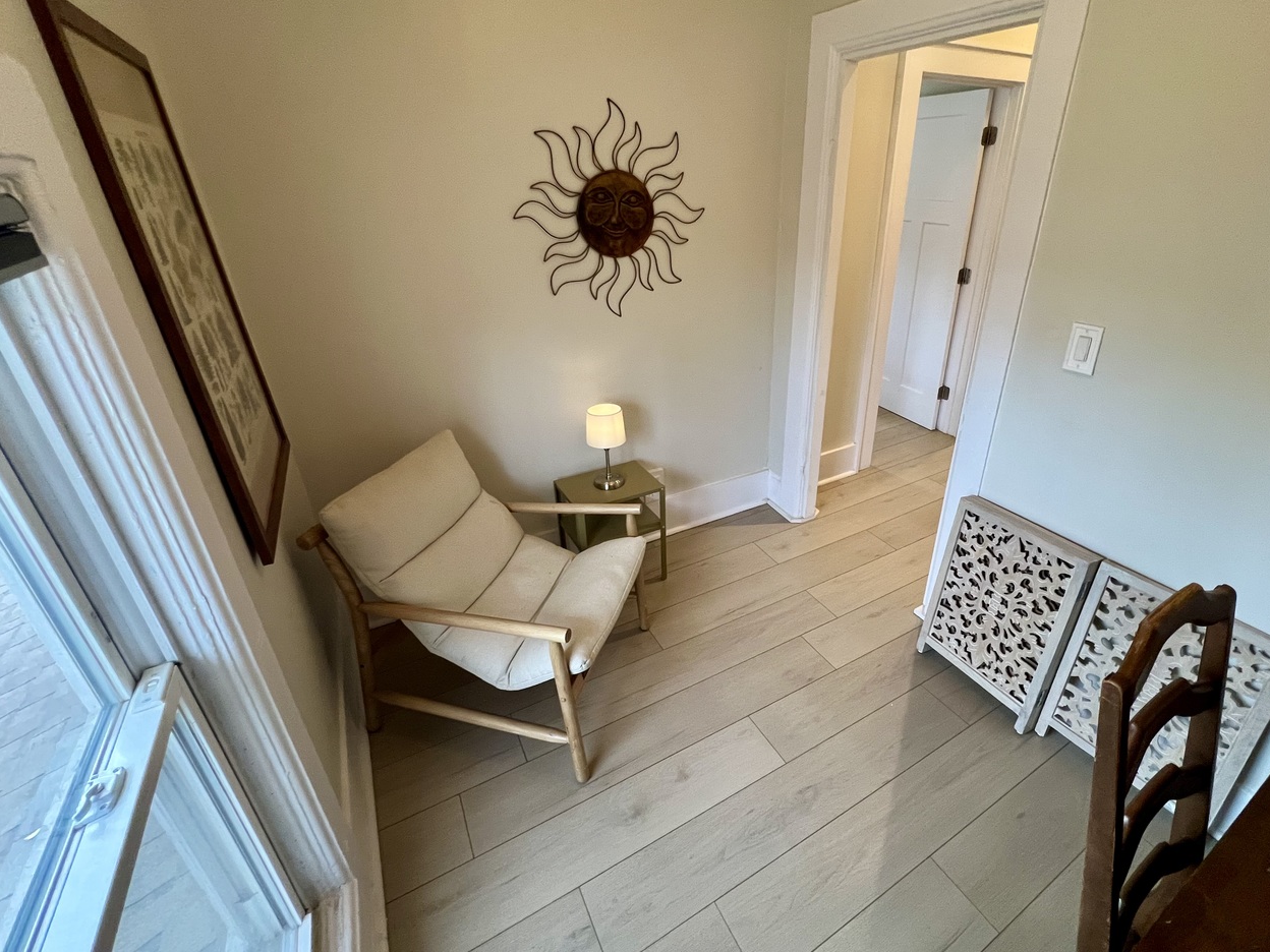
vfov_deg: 81.6
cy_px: 443
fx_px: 550
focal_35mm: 15
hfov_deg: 97.7
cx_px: 714
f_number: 1.8
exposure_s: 1/60
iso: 250
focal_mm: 1.57
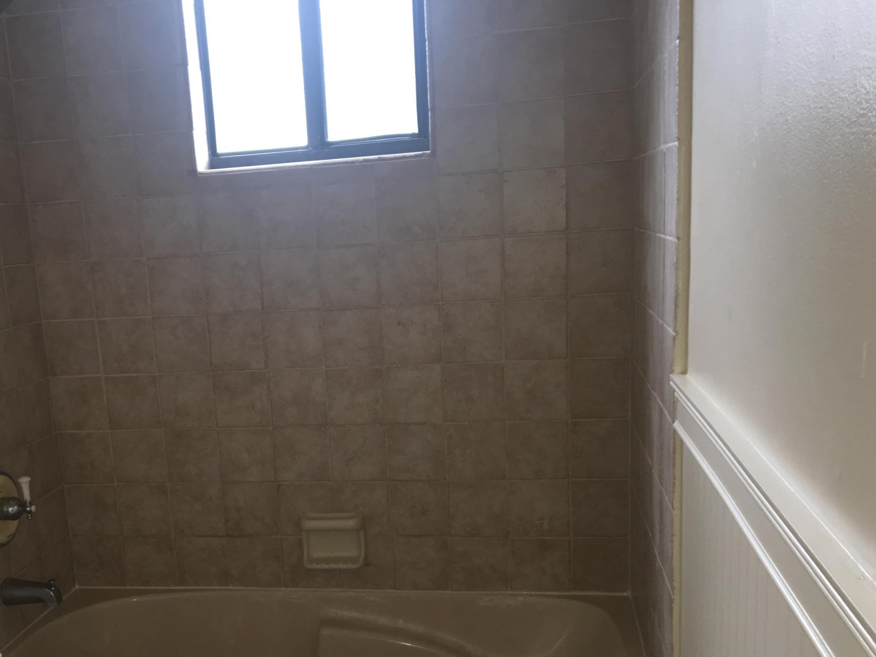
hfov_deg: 46.3
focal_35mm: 40
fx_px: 1012
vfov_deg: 35.5
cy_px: 452
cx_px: 318
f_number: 2.2
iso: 50
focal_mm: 4.15
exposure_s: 1/30
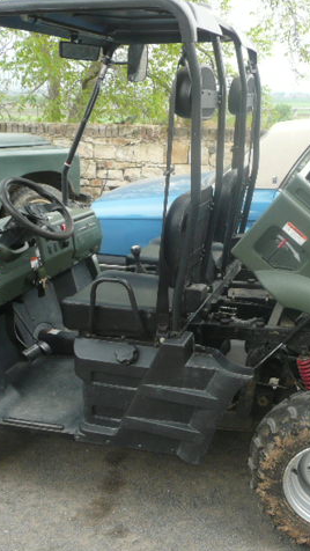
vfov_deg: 49.4
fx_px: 599
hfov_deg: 29.0
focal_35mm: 41
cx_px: 186
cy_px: 276
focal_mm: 4.6
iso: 100
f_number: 3.3
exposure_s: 1/40
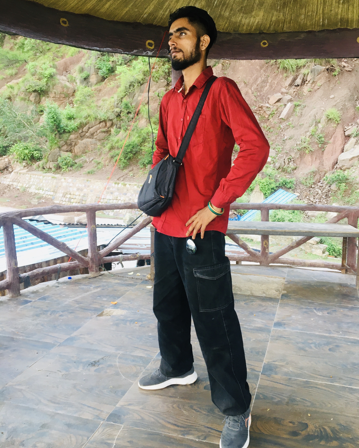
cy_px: 203
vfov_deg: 54.1
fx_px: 438
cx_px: 195
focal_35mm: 33
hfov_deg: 44.5
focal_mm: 4.15
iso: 40
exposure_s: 1/33
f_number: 2.2
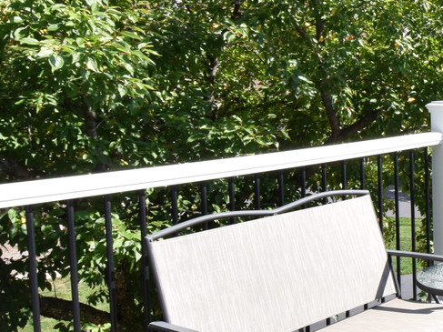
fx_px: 614
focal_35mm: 48
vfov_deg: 30.1
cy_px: 124
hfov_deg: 32.6
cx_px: 532
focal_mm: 10
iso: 500
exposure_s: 1/160
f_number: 14
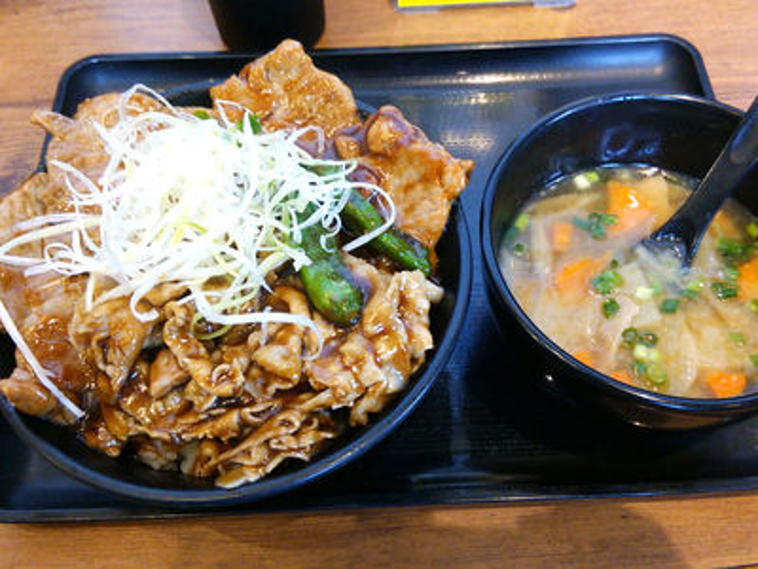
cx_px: 379
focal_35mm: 30
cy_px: 284
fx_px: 657
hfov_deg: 60.0
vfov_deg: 46.8
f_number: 1.94
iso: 200
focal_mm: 4.06
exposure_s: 1/60
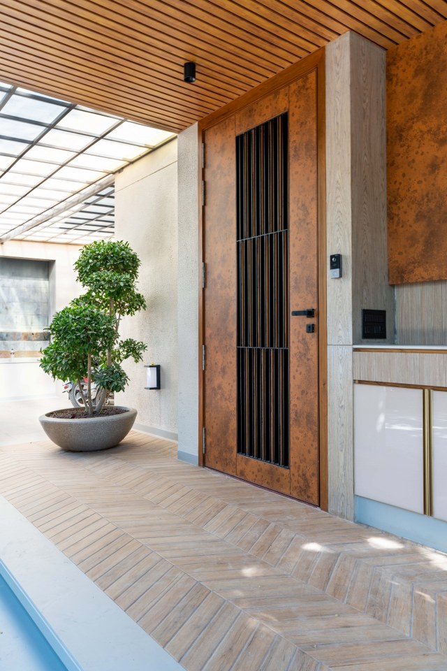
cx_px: 224
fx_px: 484
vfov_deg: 69.4
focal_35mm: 26
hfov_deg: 49.6
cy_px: 336
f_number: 8
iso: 50
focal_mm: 26
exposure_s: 1/20
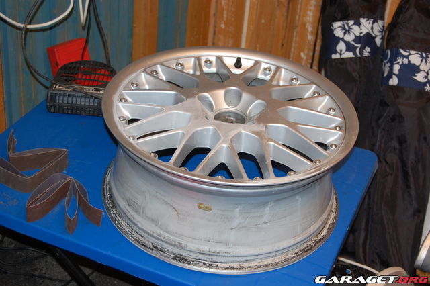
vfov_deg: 22.6
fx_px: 716
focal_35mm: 60
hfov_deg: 33.4
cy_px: 143
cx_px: 215
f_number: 5
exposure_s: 1/60
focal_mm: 40
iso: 400
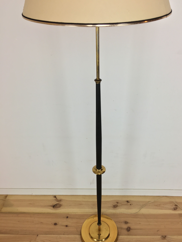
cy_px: 129
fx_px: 217
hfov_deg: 45.4
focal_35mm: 31
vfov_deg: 58.3
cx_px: 97
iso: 32
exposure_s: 1/33
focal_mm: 4.15
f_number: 2.2
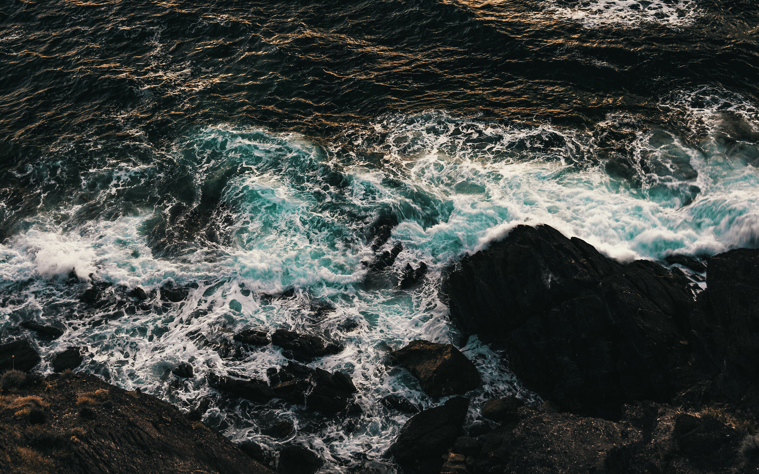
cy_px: 240
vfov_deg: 29.2
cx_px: 358
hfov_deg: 45.3
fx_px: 910
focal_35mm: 44
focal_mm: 26
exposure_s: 1/20
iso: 640
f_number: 5.6
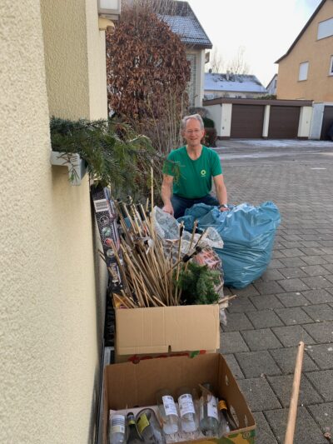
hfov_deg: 53.1
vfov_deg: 67.3
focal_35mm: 26
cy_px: 222
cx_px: 166
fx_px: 333
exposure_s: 1/412
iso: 25
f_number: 1.8
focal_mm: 4.25
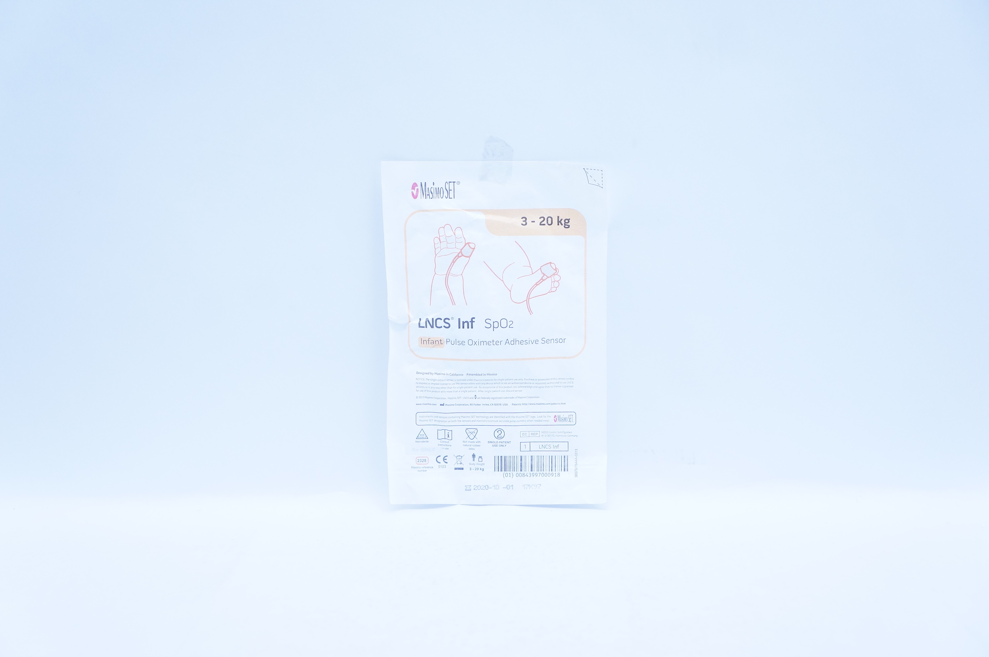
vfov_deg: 30.8
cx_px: 494
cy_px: 328
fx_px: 1194
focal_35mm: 44
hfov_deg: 45.0
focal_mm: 29
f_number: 4.5
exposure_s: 1/200
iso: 800
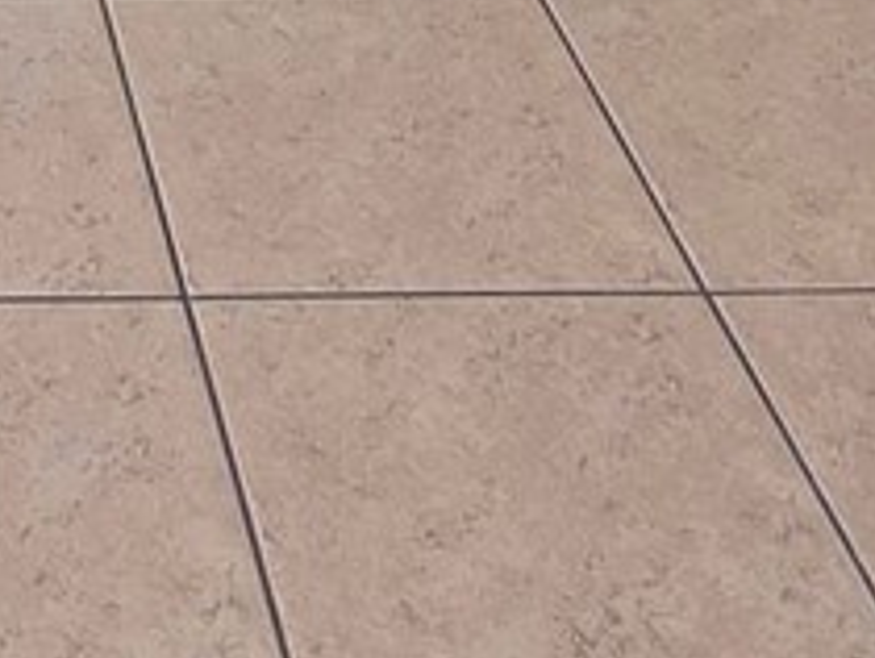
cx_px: -346
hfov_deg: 18.1
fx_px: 2505
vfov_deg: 10.3
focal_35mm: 99
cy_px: -1370
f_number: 1.9
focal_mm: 2.2
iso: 160
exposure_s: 1/60
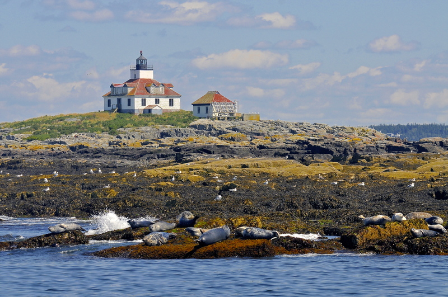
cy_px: 148
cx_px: 224
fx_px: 2982
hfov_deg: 8.6
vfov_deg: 5.7
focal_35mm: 240
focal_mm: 160
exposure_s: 1/1000
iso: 320
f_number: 8
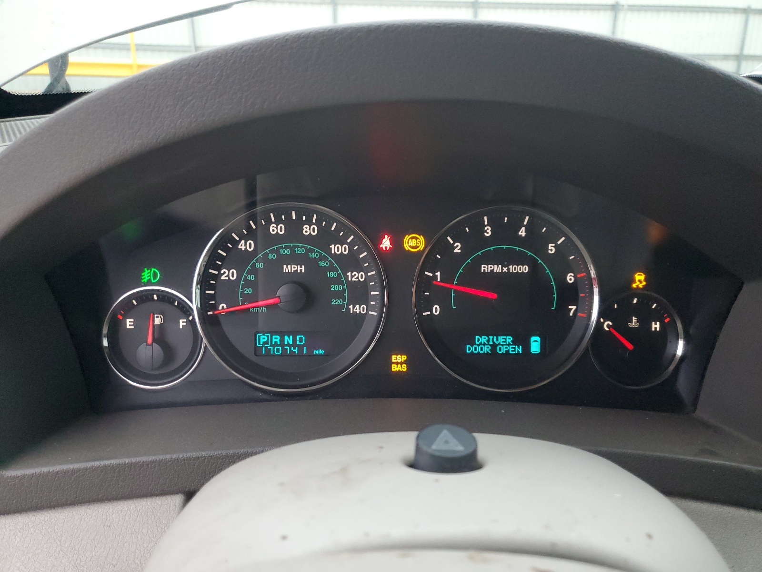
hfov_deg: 67.3
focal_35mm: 26
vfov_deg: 53.1
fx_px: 572
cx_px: 381
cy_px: 286
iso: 328
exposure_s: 1/60.2
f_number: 1.5
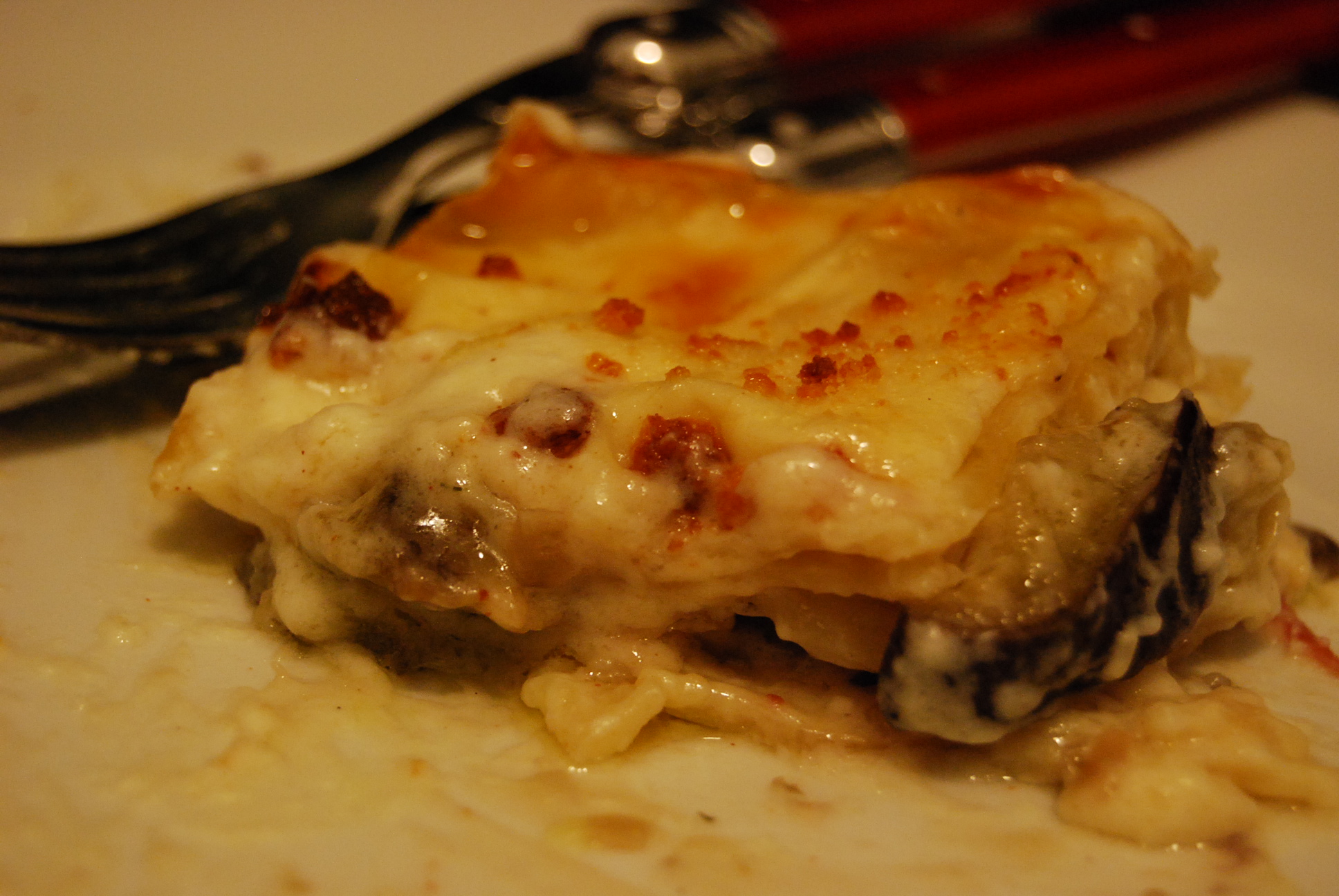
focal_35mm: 82
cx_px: 670
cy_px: 448
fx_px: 3072
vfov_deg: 16.6
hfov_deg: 24.6
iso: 1250
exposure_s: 1/30
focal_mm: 55
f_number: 5.6
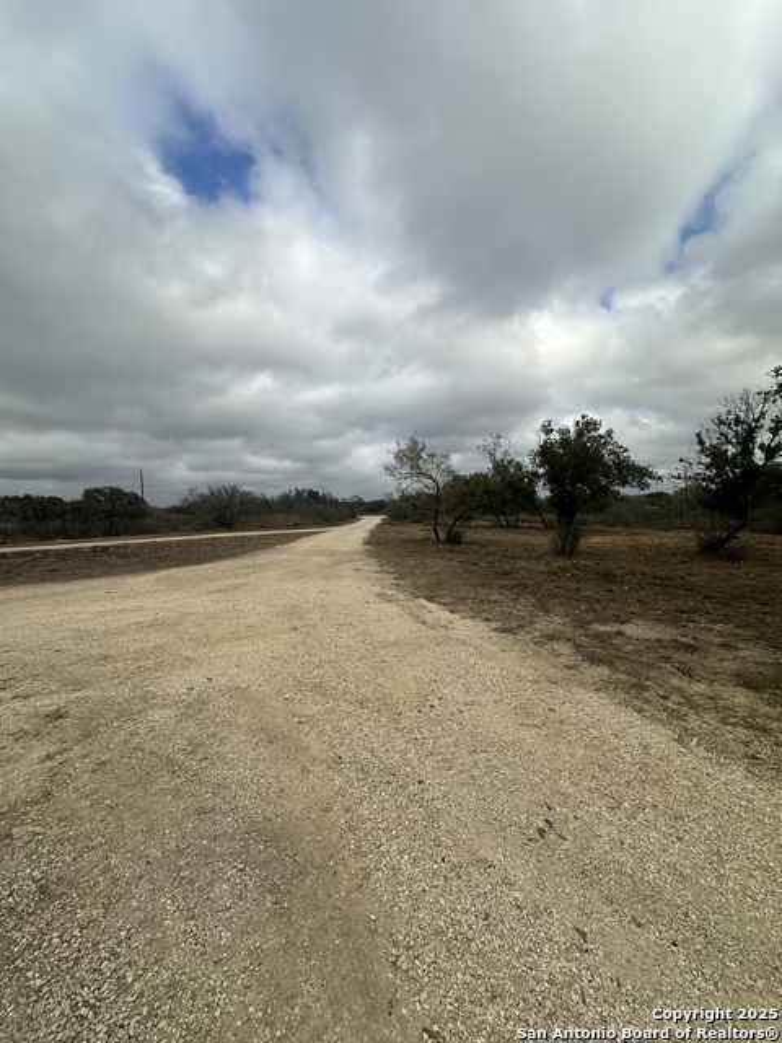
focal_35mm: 14
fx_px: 422
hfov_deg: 85.7
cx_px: 391
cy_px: 522
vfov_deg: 102.1
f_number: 2.2
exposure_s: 1/2353
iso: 40
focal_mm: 2.22
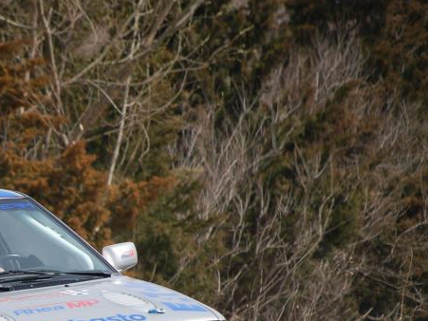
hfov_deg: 3.0
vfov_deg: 2.3
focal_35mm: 654
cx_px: 6
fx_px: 8084
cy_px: 291
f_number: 5.6
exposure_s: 1/1000
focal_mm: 200
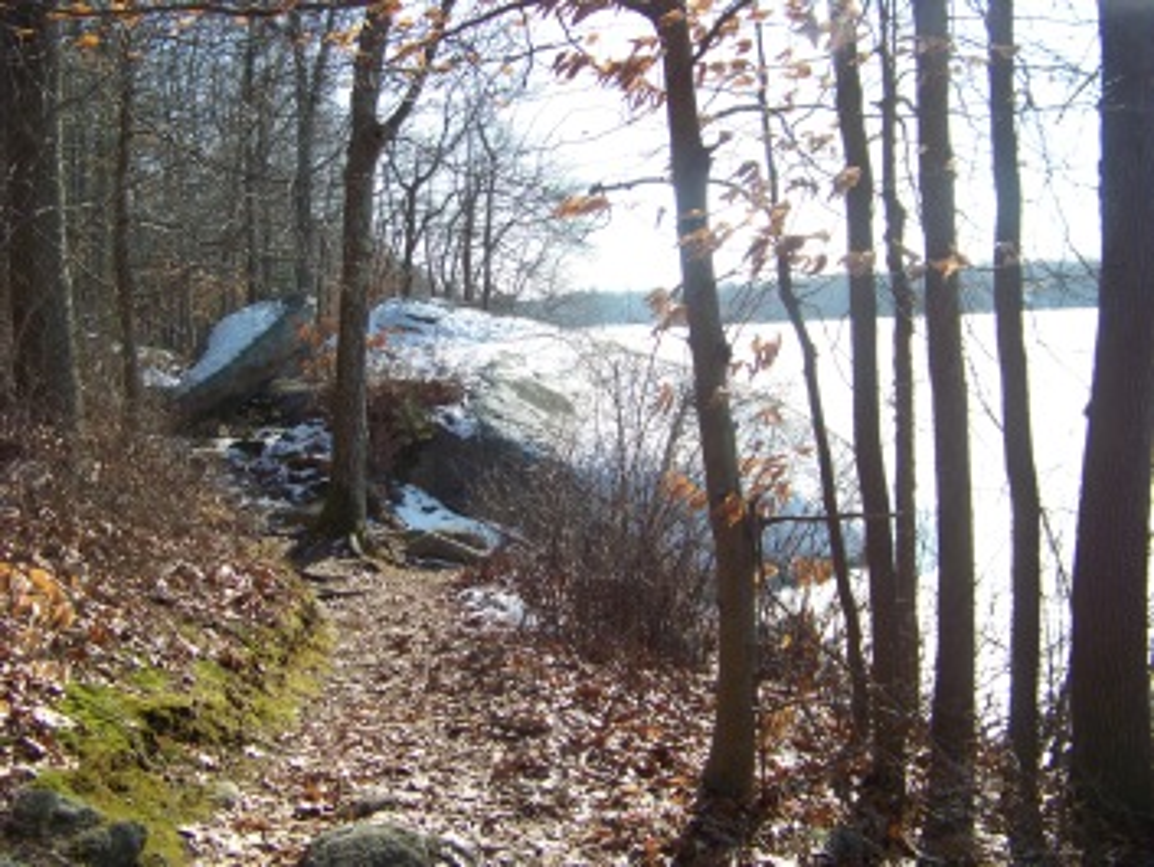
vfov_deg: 39.7
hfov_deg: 51.3
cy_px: 434
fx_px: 1201
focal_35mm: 36
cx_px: 577
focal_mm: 5.85
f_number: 2.8
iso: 65
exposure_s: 1/640
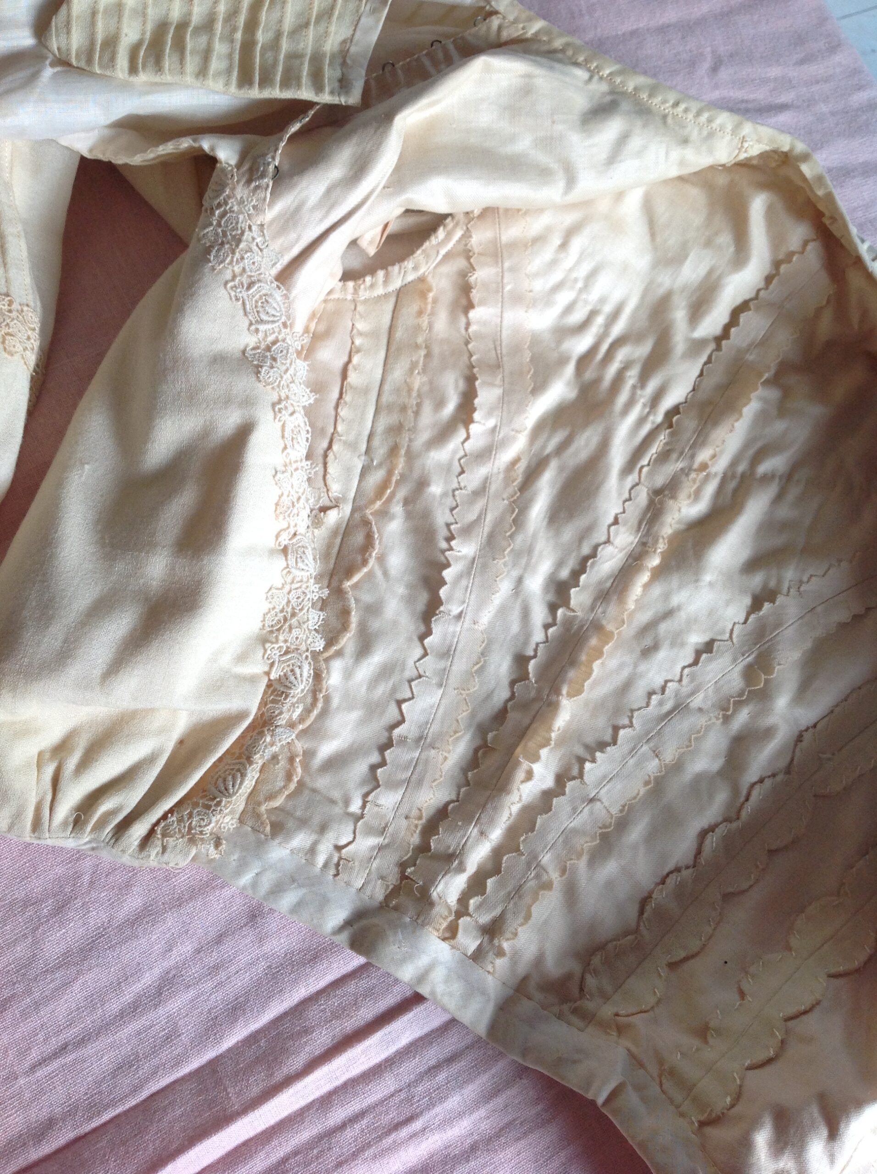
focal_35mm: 35
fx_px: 1185
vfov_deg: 52.7
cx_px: 438
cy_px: 587
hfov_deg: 40.6
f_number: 2.4
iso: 100
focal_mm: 4.28
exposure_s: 1/120
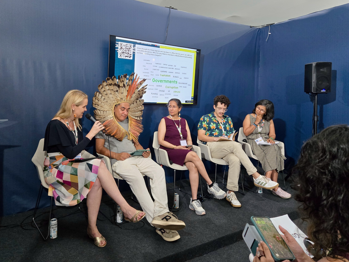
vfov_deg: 58.9
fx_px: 232
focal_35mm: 23
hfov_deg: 73.9
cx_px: 174
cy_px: 131
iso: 640
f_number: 1.8
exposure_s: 1/120
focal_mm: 5.4
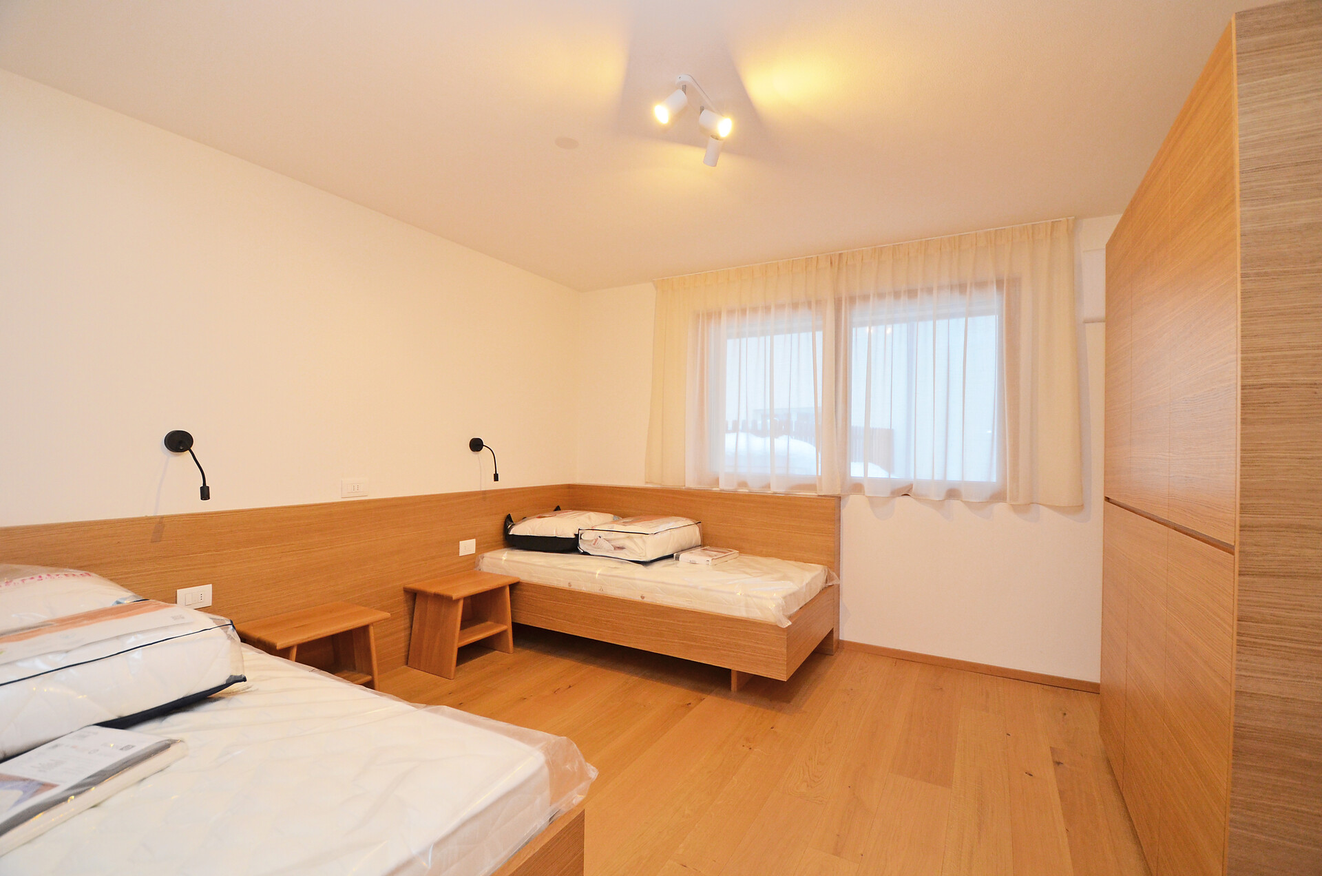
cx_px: 661
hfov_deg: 100.5
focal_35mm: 15
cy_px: 438
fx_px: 550
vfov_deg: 77.1
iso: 640
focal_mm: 10
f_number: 4
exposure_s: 1/60
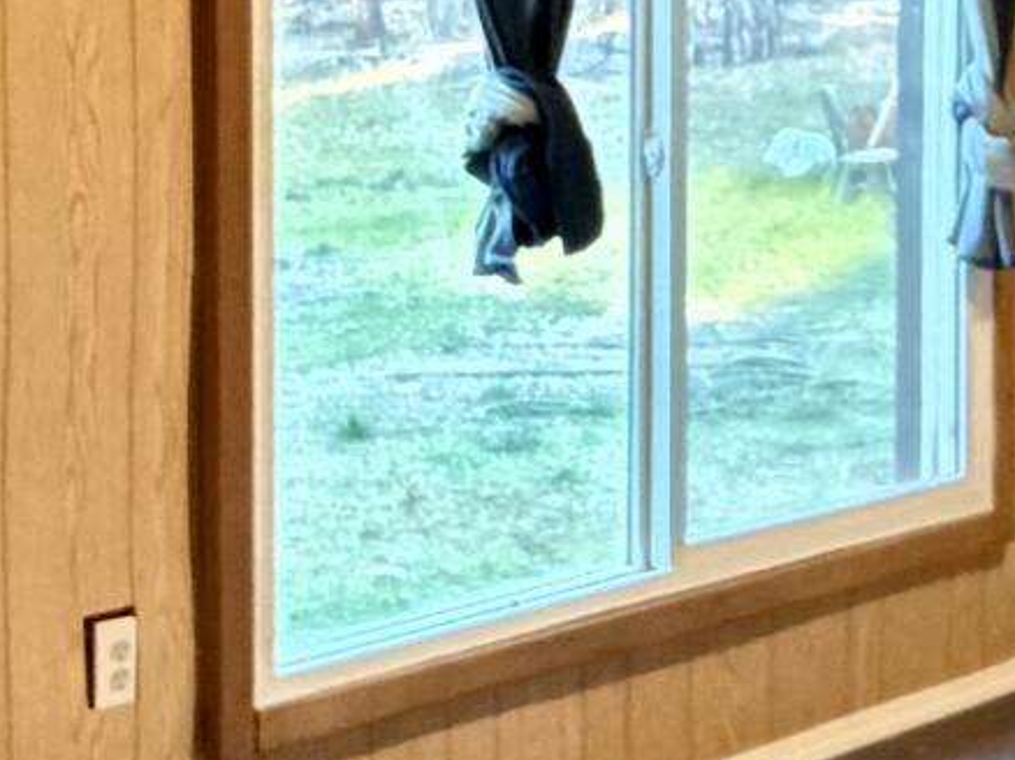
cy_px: -9
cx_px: 598
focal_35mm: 96
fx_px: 2813
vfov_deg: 15.1
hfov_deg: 20.4
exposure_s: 1/40
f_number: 2.2
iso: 1250
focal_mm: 2.22
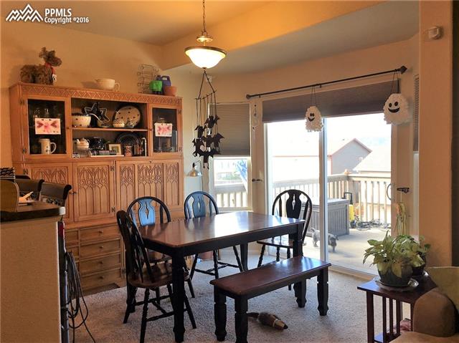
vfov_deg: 48.2
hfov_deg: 61.7
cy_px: 172
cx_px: 230
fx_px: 384
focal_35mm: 29
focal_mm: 4.15
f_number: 2.2
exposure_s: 1/40
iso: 25
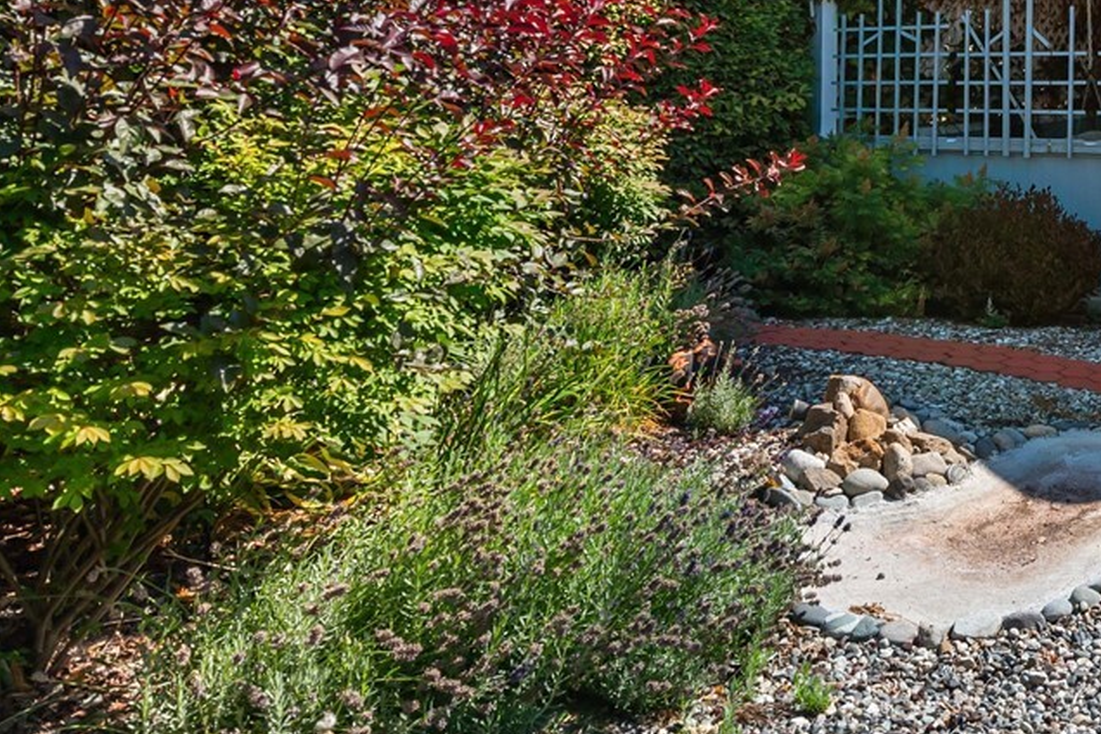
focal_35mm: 40
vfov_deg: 31.3
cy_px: 30
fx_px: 1223
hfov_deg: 41.3
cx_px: 1133
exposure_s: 1/320
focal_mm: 15
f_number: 8
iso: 100
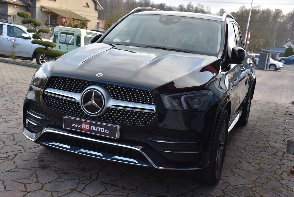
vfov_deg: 29.3
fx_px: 376
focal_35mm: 46
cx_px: 147
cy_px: 98
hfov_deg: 42.7
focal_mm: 46
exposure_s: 1/160
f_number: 6.3
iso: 500
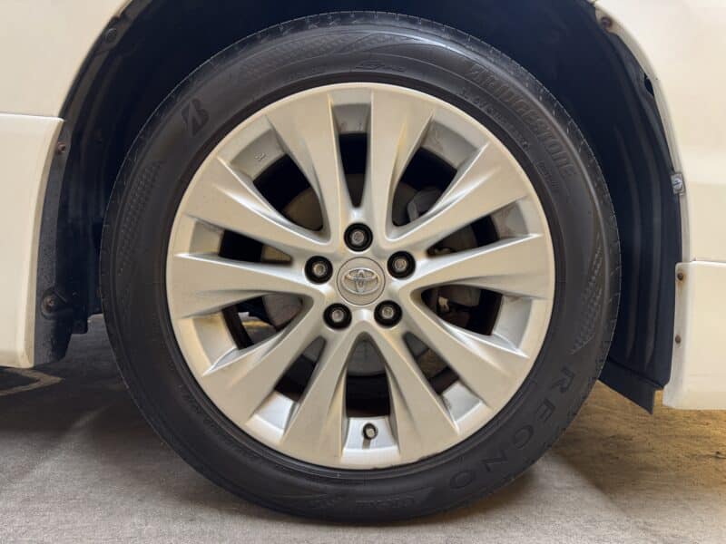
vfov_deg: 56.8
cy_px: 272
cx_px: 363
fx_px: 503
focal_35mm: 24
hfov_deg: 71.6
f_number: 1.78
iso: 160
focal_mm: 6.76
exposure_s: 1/50
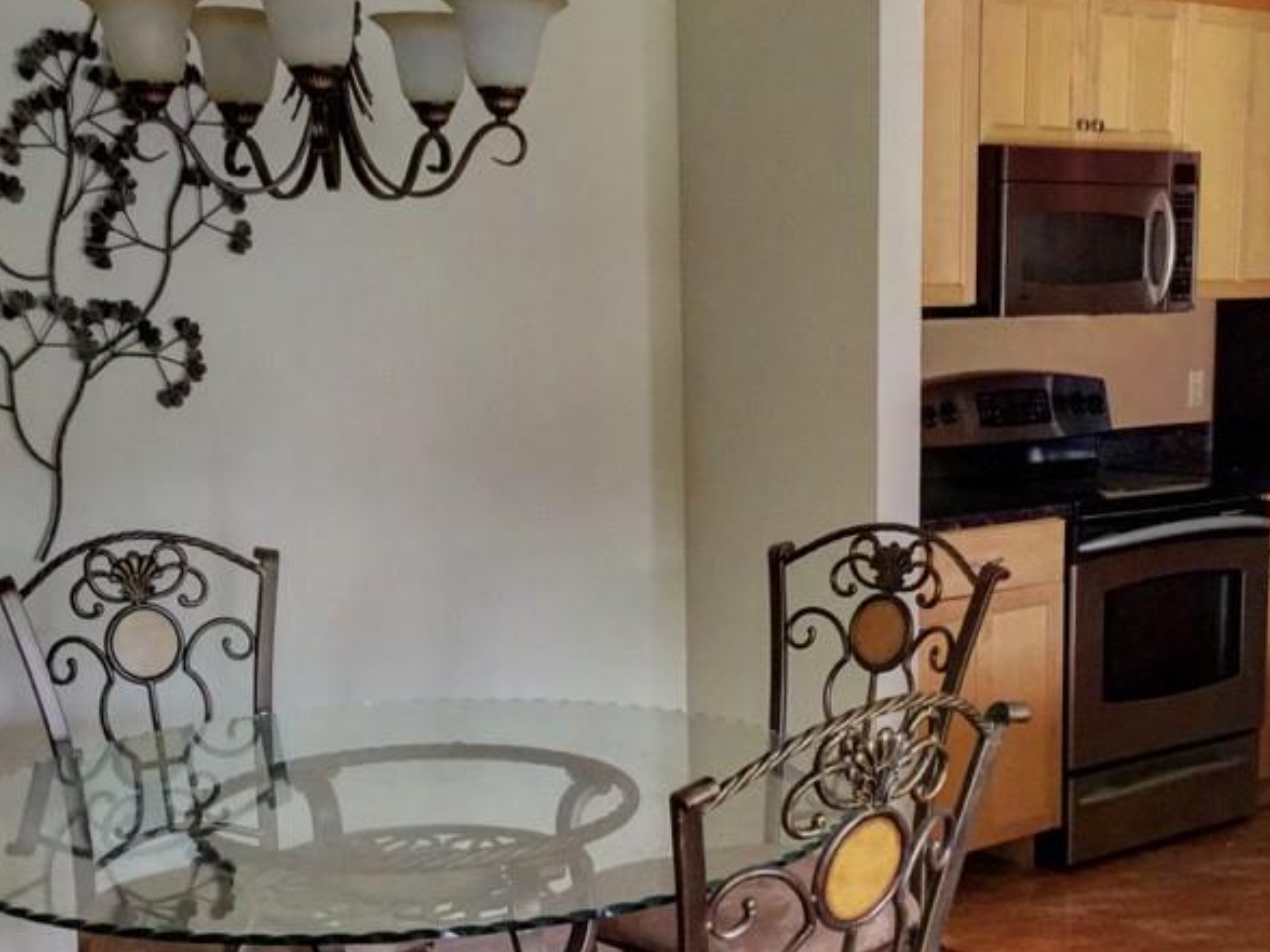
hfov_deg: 35.5
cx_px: 674
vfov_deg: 26.9
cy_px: 609
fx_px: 1981
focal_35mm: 54
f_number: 2.4
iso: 200
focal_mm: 3.3
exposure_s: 1/30
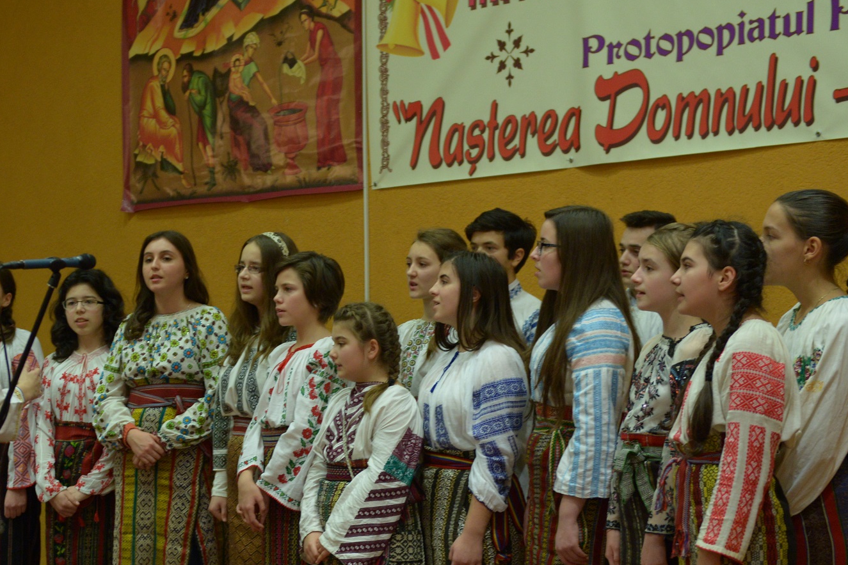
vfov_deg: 15.6
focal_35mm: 87
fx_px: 2049
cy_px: 468
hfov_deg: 23.2
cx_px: 260
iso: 1600
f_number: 2.8
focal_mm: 48
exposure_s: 1/60
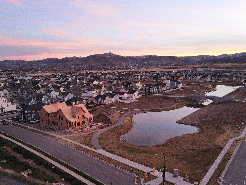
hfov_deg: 71.6
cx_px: 123
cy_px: 92
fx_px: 171
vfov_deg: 56.8
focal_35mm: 24
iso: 160
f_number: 2.8
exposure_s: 1/15
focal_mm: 4.5
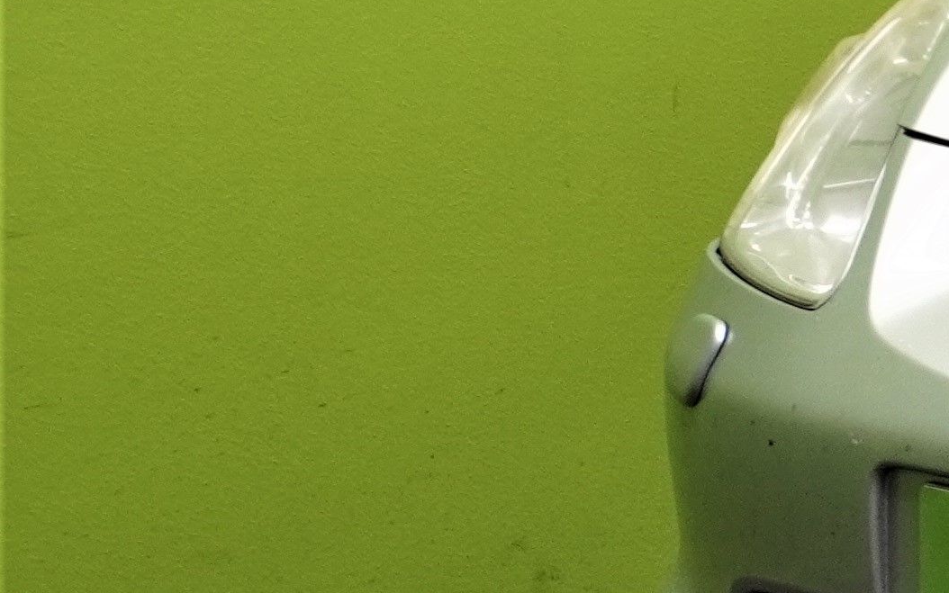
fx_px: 6751
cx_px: 2700
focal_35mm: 261
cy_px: -127
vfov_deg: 5.0
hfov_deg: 7.3
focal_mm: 30
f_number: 9
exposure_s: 1/13
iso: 320
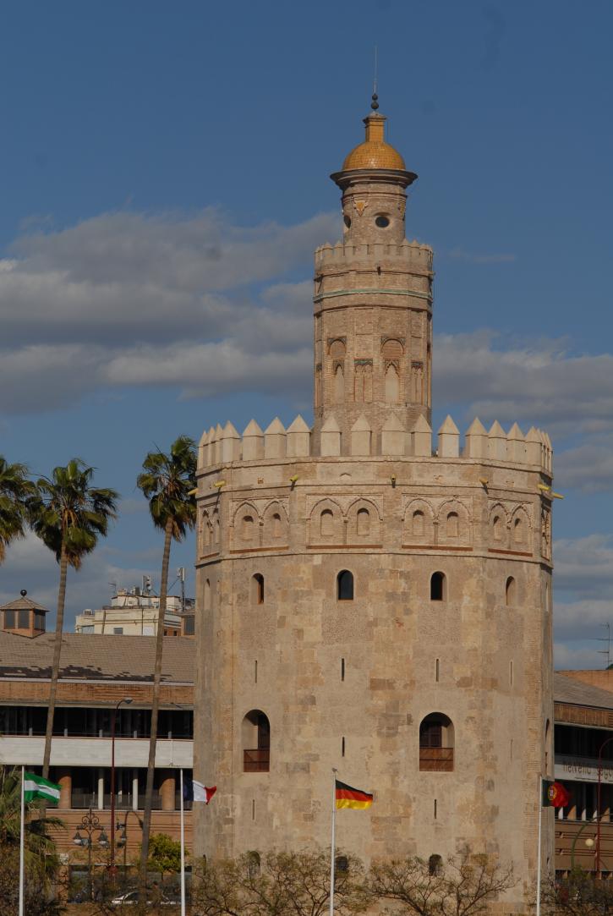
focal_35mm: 158
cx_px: 306
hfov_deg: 8.7
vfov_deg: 13.0
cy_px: 458
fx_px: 4011
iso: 100
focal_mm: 105
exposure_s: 1/1250
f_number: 8
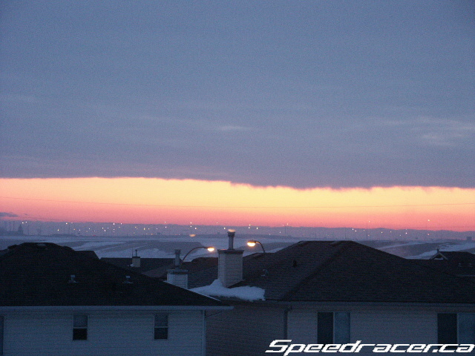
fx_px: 2031
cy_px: 178
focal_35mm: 148
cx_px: 238
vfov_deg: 10.0
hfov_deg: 13.3
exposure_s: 1/45
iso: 200
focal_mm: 37.38
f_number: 3.5
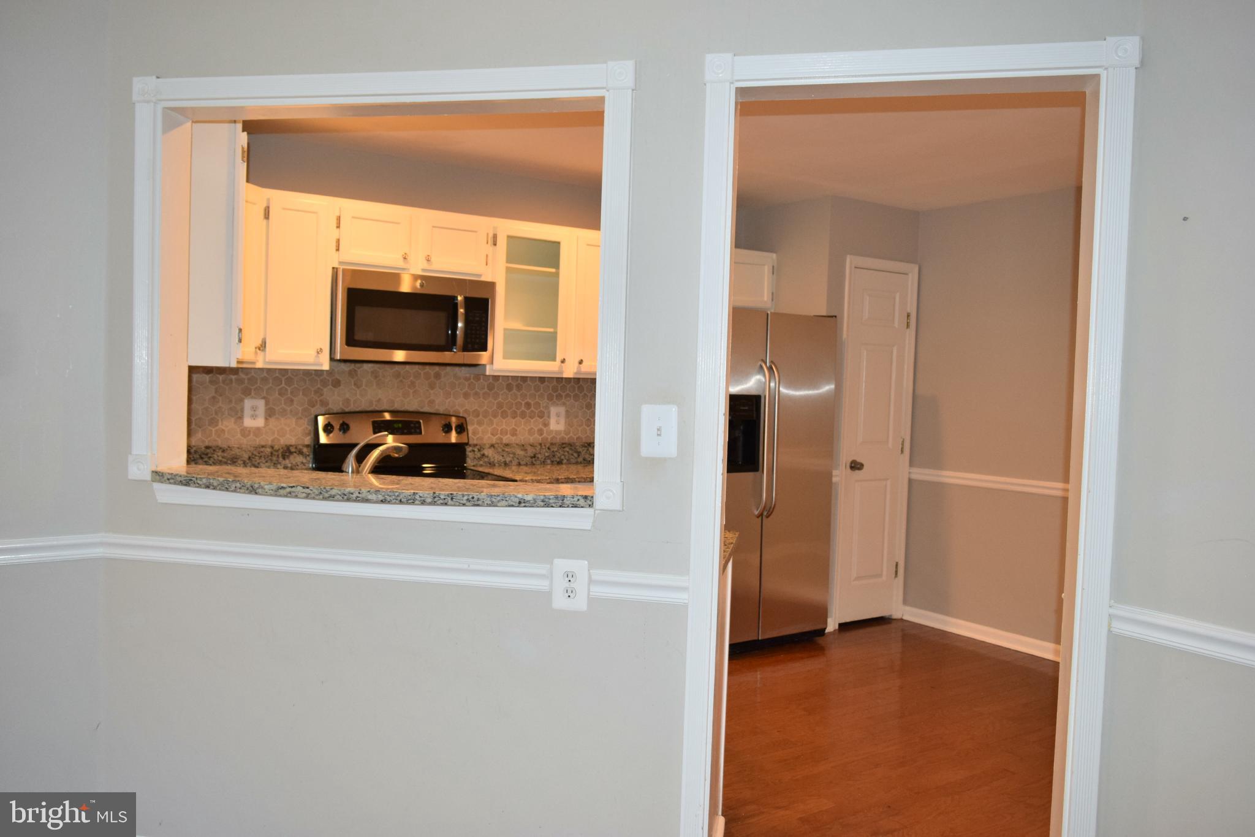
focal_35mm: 27
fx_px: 941
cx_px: 628
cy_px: 418
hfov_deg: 67.4
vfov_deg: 47.9
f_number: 4.5
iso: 800
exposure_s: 1/80
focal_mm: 18
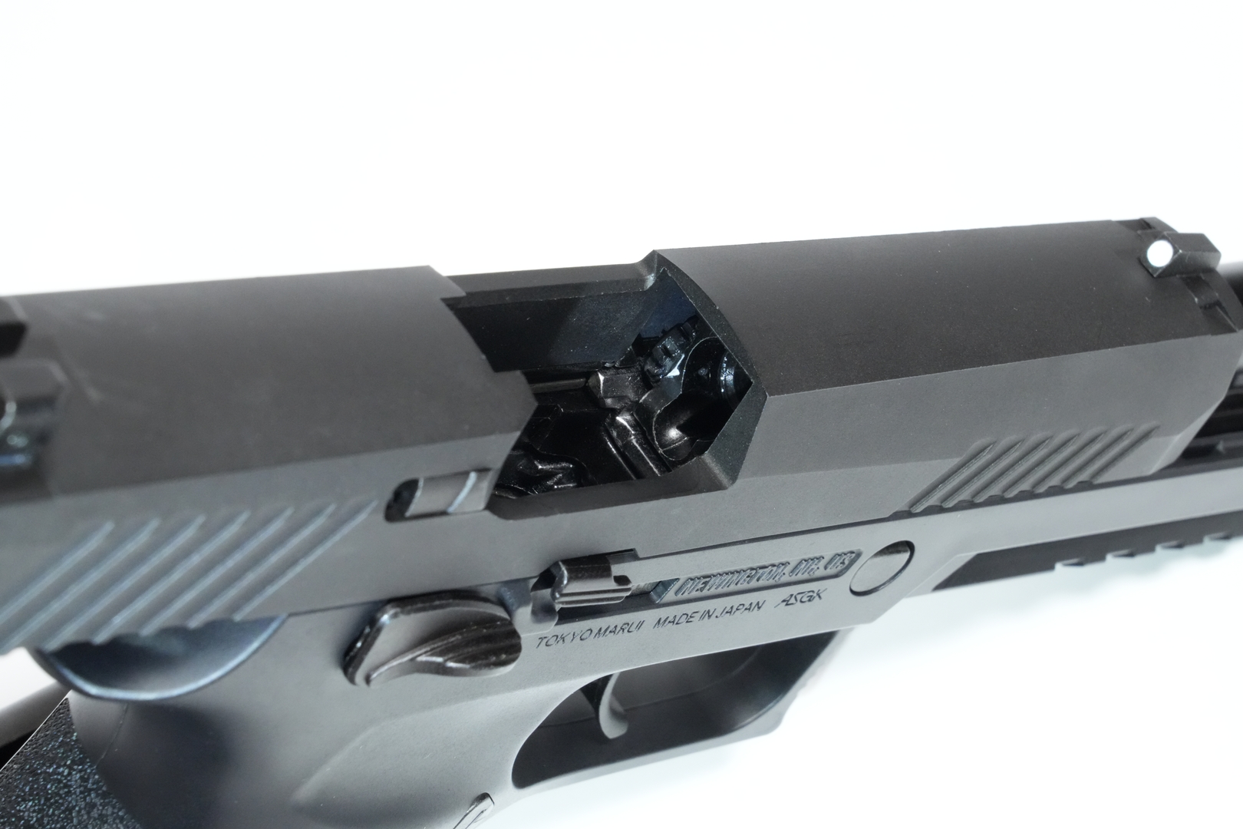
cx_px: 622
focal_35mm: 105
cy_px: 414
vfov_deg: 13.0
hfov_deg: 19.5
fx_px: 3625
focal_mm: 105
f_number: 22
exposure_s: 1/3
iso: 6400
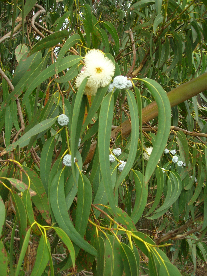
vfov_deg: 38.2
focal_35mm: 50
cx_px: 104
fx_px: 399
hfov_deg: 29.1
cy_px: 138
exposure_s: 1/43.5
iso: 50
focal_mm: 8.4
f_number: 3.3
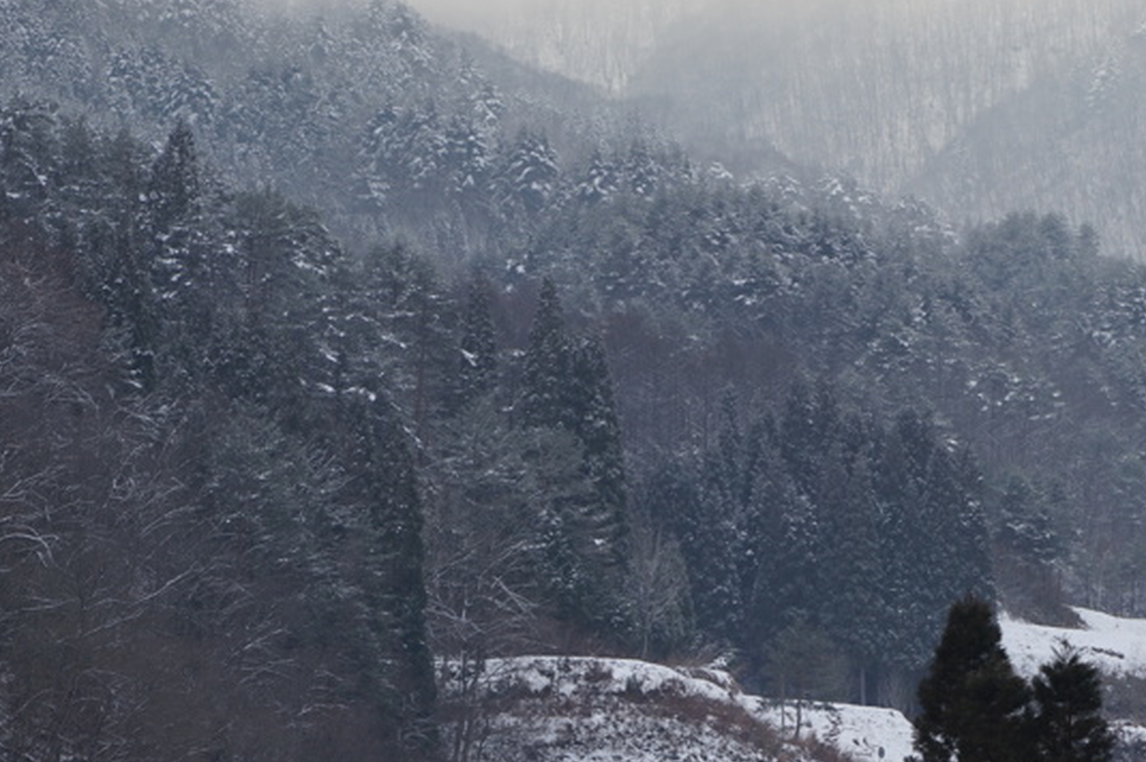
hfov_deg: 5.4
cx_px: 814
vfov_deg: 3.6
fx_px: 12184
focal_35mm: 383
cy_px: 357
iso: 100
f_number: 4.5
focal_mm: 200
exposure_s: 1/320
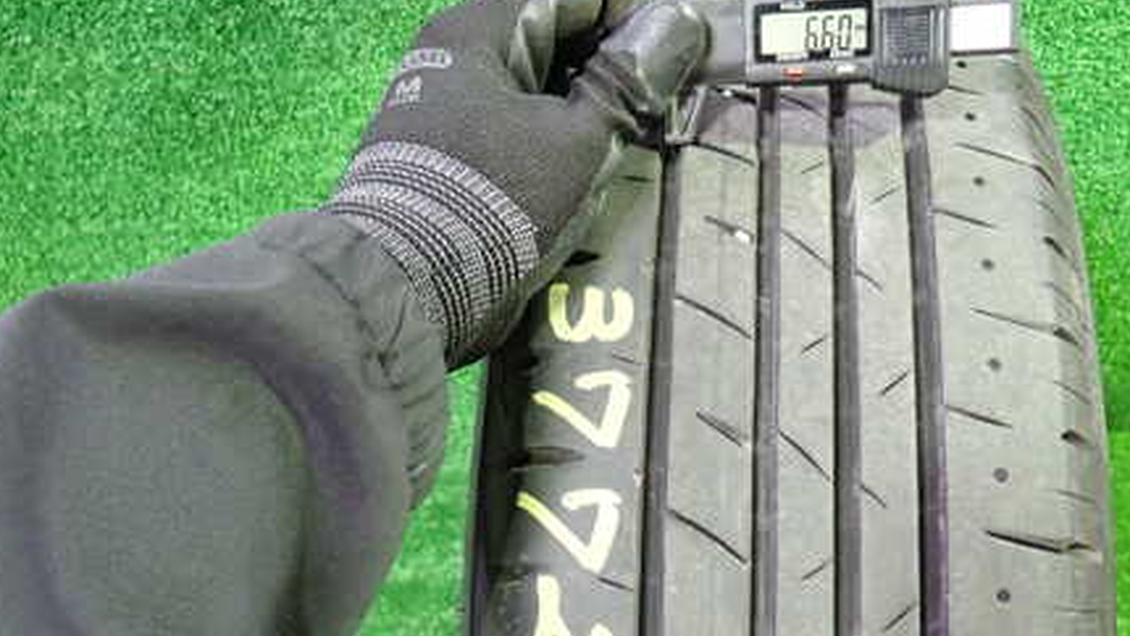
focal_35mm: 38
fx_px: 1139
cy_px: 407
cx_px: 602
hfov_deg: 52.7
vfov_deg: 31.0
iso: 800
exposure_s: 1/25
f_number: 2
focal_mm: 4.5
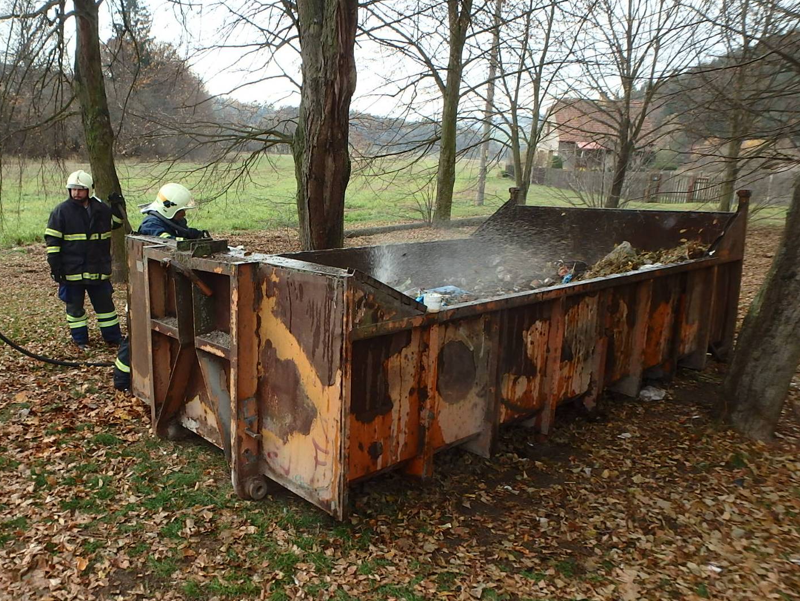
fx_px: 509
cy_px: 313
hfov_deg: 76.4
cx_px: 394
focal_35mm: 22
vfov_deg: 61.1
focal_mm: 3.7
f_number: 3.5
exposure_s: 1/200
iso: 125
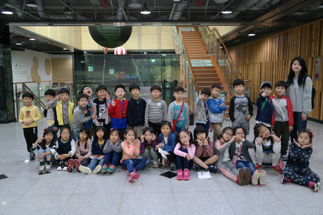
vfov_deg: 43.6
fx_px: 269
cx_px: 162
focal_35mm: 30
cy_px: 108
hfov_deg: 61.9
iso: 800
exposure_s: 1/40
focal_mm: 20
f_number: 3.5
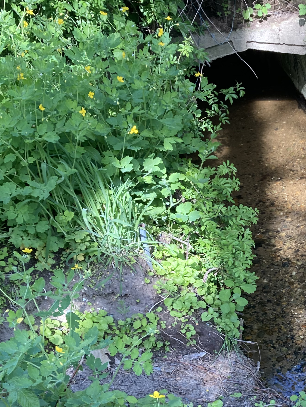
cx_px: 328
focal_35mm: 64
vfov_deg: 29.8
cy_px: 305
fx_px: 754
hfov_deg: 21.8
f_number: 1.8
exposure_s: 1/121
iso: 32
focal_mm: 3.99
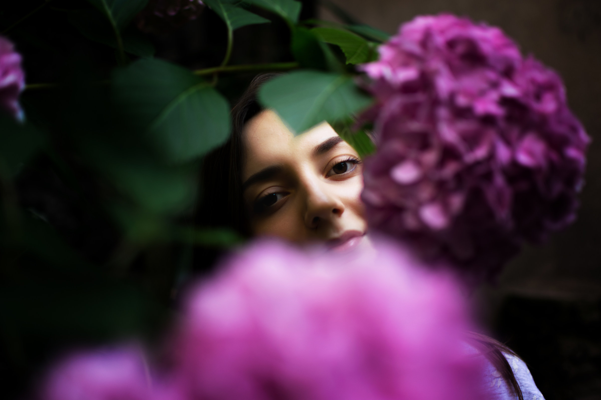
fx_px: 876
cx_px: 300
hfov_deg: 37.9
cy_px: 200
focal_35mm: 52
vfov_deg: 25.8
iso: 100
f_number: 1.8
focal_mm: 35
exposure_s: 1/250
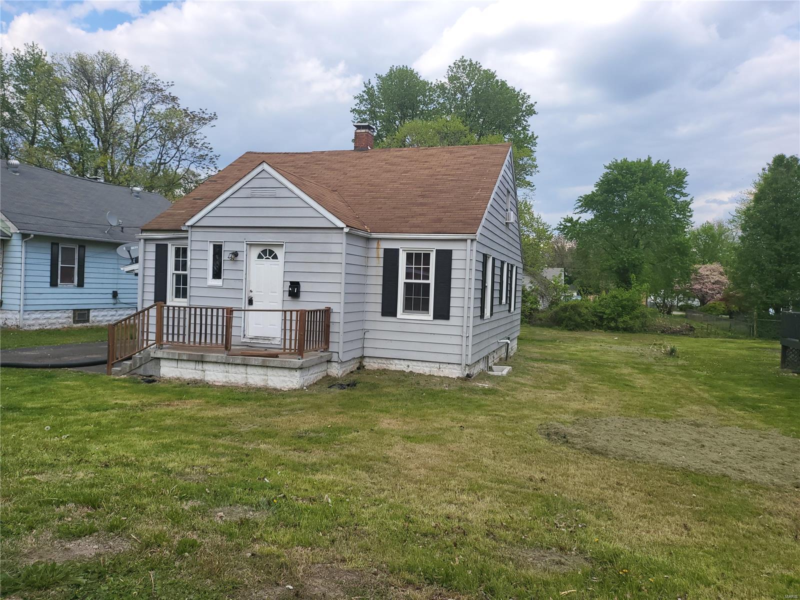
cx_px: 400
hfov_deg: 71.6
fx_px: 555
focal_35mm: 24
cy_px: 300
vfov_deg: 56.8
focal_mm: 5
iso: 40
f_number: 1.8
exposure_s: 1/1325
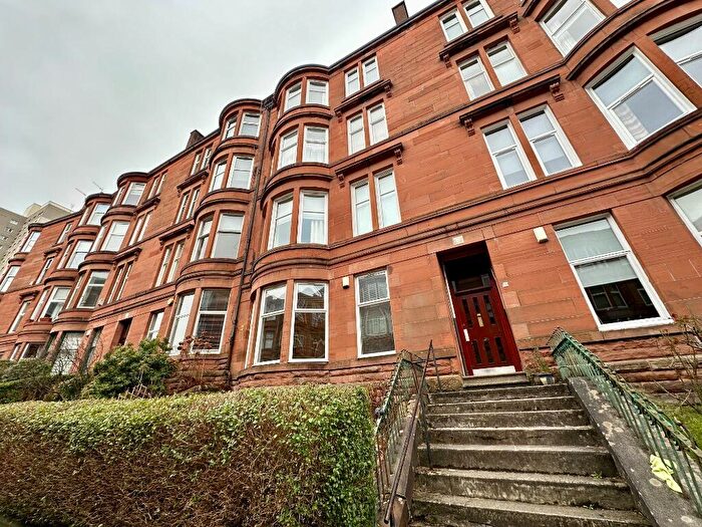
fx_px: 284
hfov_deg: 102.1
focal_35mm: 14
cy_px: 264
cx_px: 351
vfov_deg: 85.7
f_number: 2.2
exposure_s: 1/108
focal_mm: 2.22
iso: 40
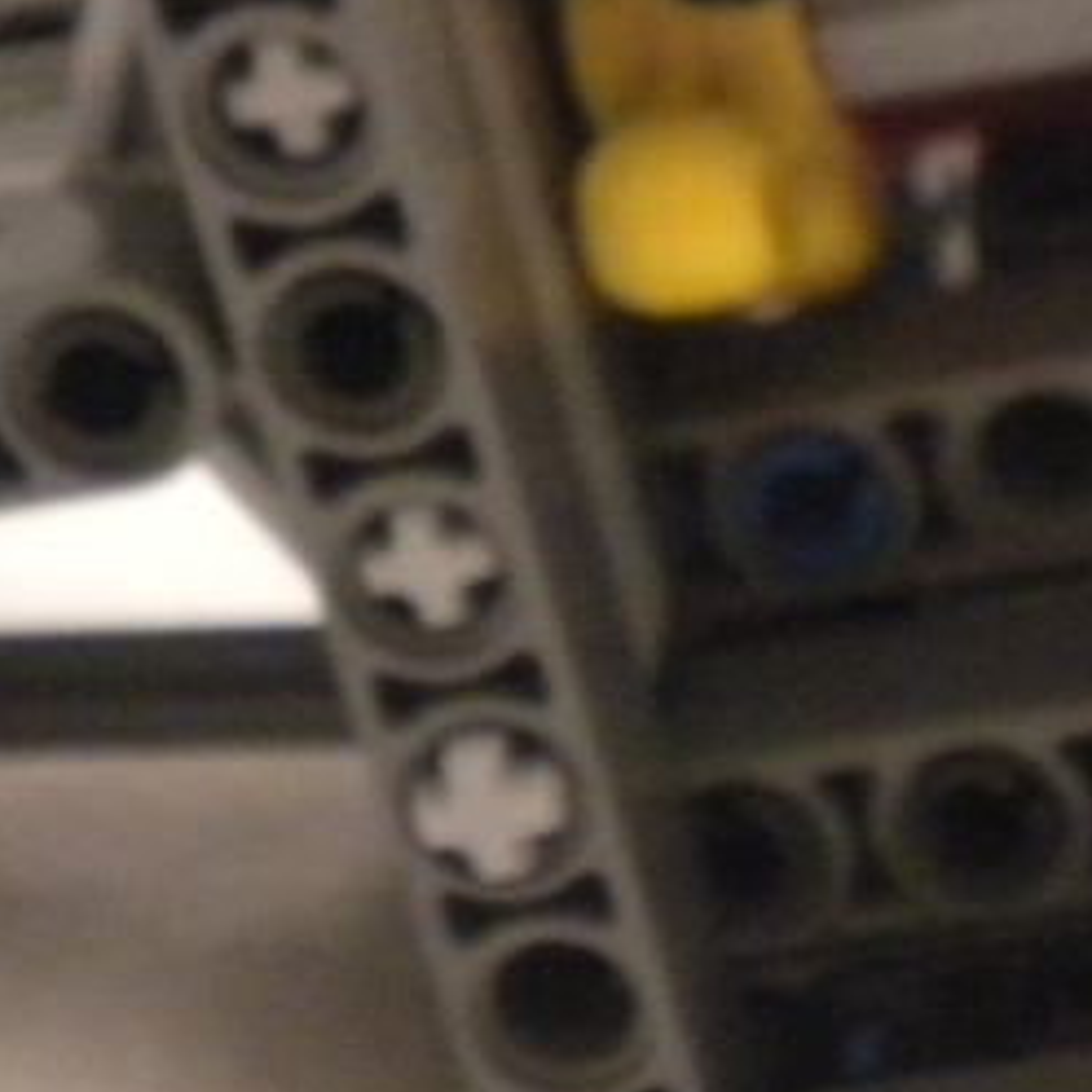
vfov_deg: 9.2
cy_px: 128
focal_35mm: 190
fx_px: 6781
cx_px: 621
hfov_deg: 9.2
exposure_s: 1/7.1
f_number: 3.9
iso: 800
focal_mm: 9.3
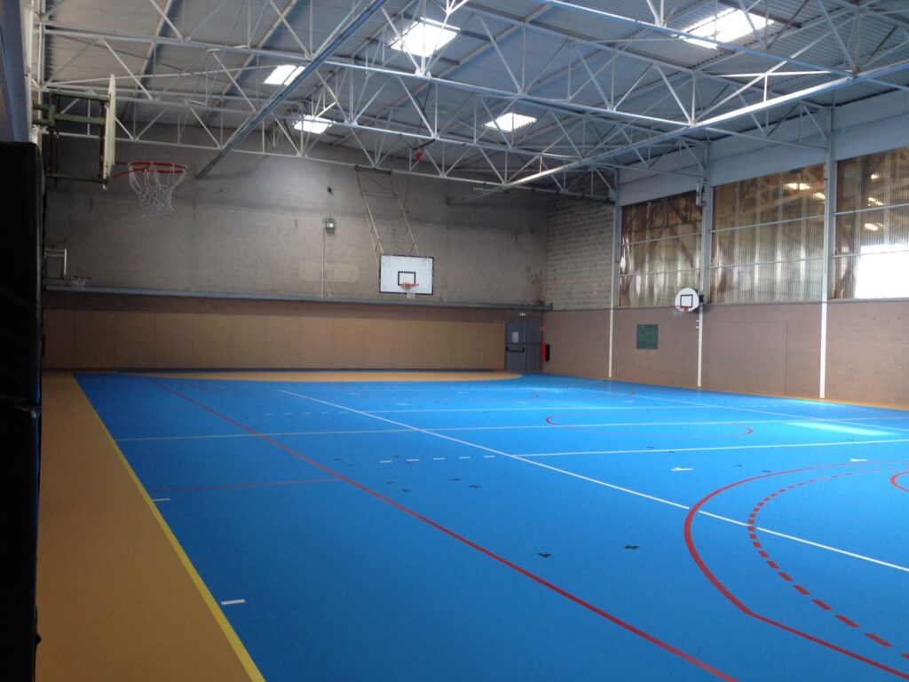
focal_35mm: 35
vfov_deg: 40.7
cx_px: 454
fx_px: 919
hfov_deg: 52.6
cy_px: 341
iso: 50
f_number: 2.4
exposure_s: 1/24
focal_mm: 4.28
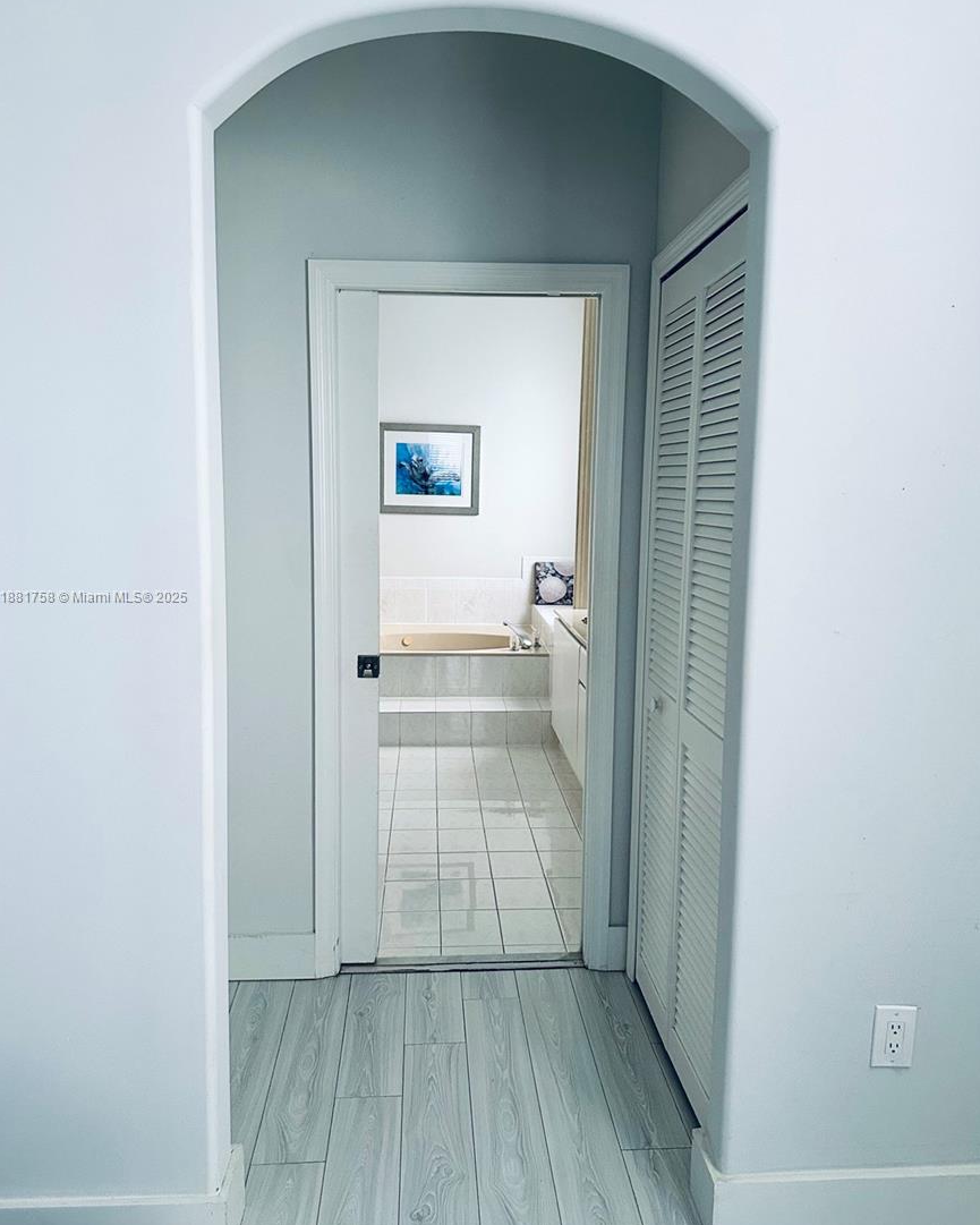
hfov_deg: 54.9
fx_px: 943
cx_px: 488
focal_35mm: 26
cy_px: 597
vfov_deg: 66.0
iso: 400
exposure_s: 1/60
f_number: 1.78
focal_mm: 6.86
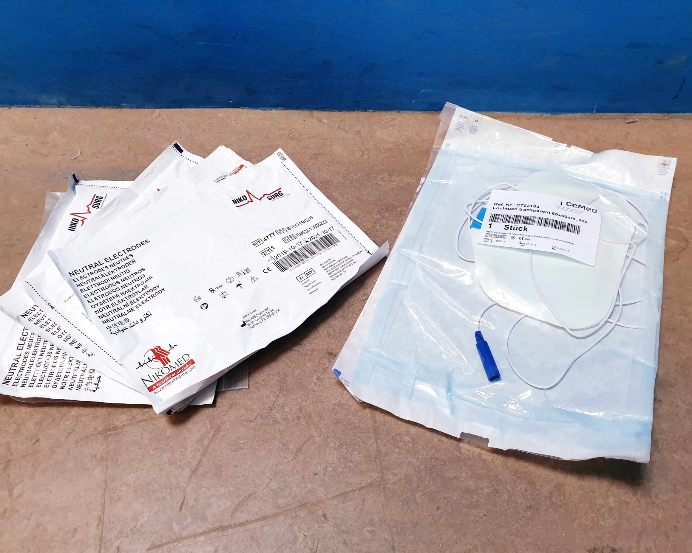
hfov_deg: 62.2
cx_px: 348
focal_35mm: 28
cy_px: 274
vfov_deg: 51.5
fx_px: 573
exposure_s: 1/50
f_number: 2.4
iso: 250
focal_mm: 4.3
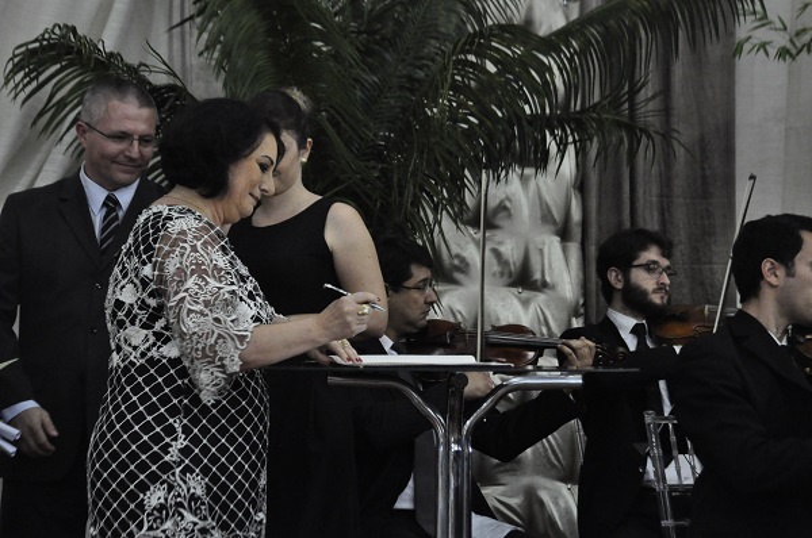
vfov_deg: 13.8
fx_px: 2229
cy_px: 269
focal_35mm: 99
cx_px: 406
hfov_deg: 20.6
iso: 3200
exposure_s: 1/100
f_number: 5.3
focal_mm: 66
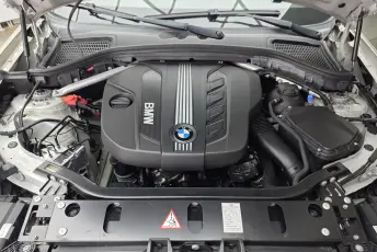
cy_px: 145
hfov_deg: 71.5
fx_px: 262
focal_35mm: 25
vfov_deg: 51.2
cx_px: 192
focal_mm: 6.25
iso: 50
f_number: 1.7
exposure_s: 1/100
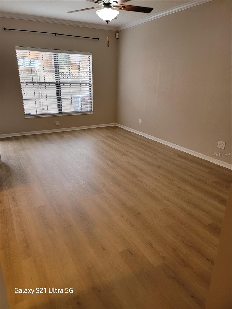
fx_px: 214
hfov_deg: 56.8
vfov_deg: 71.6
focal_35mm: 24
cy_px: 154
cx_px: 116
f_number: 1.8
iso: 200
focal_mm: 6.7
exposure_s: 1/120
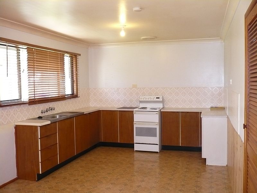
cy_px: 96
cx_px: 128
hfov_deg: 52.6
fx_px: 260
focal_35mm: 35
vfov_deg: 40.7
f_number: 2.8
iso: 320
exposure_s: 1/30
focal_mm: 5.8
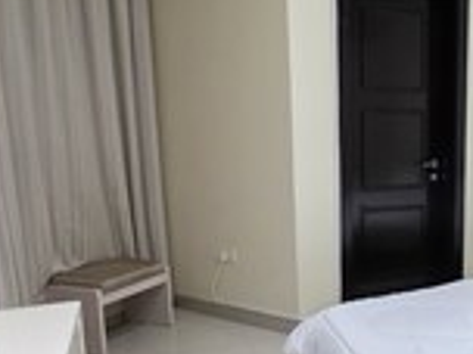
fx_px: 533
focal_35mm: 39
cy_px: 222
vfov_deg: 36.6
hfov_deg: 41.8
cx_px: 468
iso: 800
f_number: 1.9
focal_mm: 2.2
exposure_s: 1/50
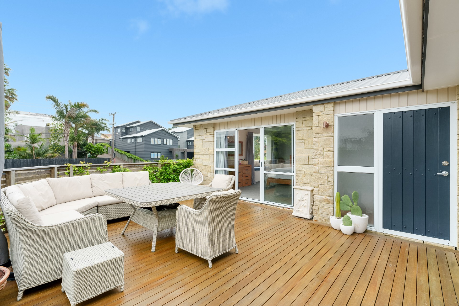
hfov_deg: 93.9
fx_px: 214
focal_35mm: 17
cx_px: 230
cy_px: 153
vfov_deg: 71.1
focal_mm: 16.8
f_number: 9
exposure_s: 1/160
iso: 400
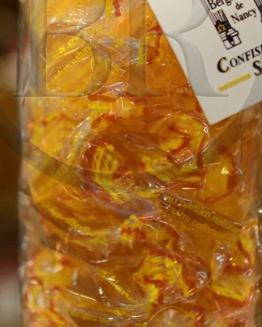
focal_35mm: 134
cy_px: 36
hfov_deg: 11.5
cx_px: 120
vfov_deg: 14.2
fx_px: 1299
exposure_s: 1/80
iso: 800
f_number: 5
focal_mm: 58
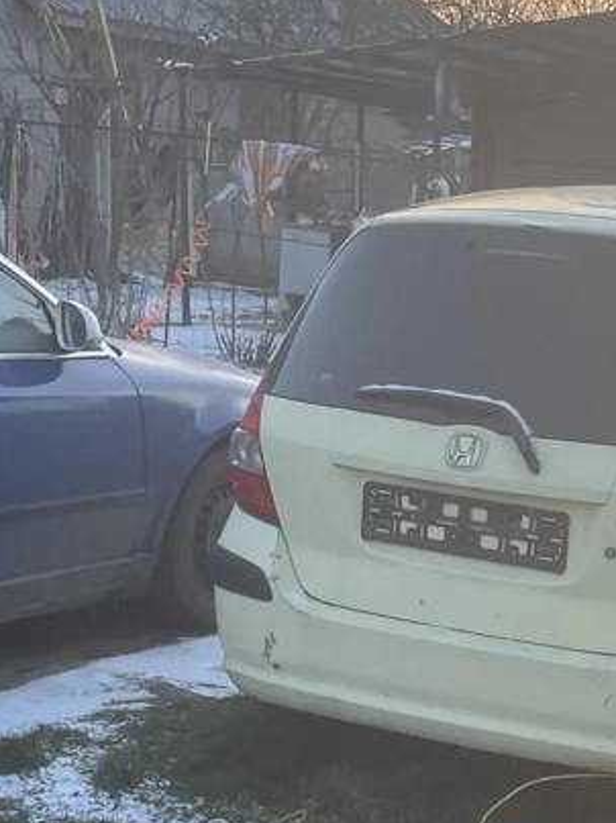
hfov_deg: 17.0
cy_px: 831
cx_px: 528
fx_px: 2042
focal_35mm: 86
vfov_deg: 21.9
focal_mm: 4.2
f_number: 1.6
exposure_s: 1/202
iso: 32
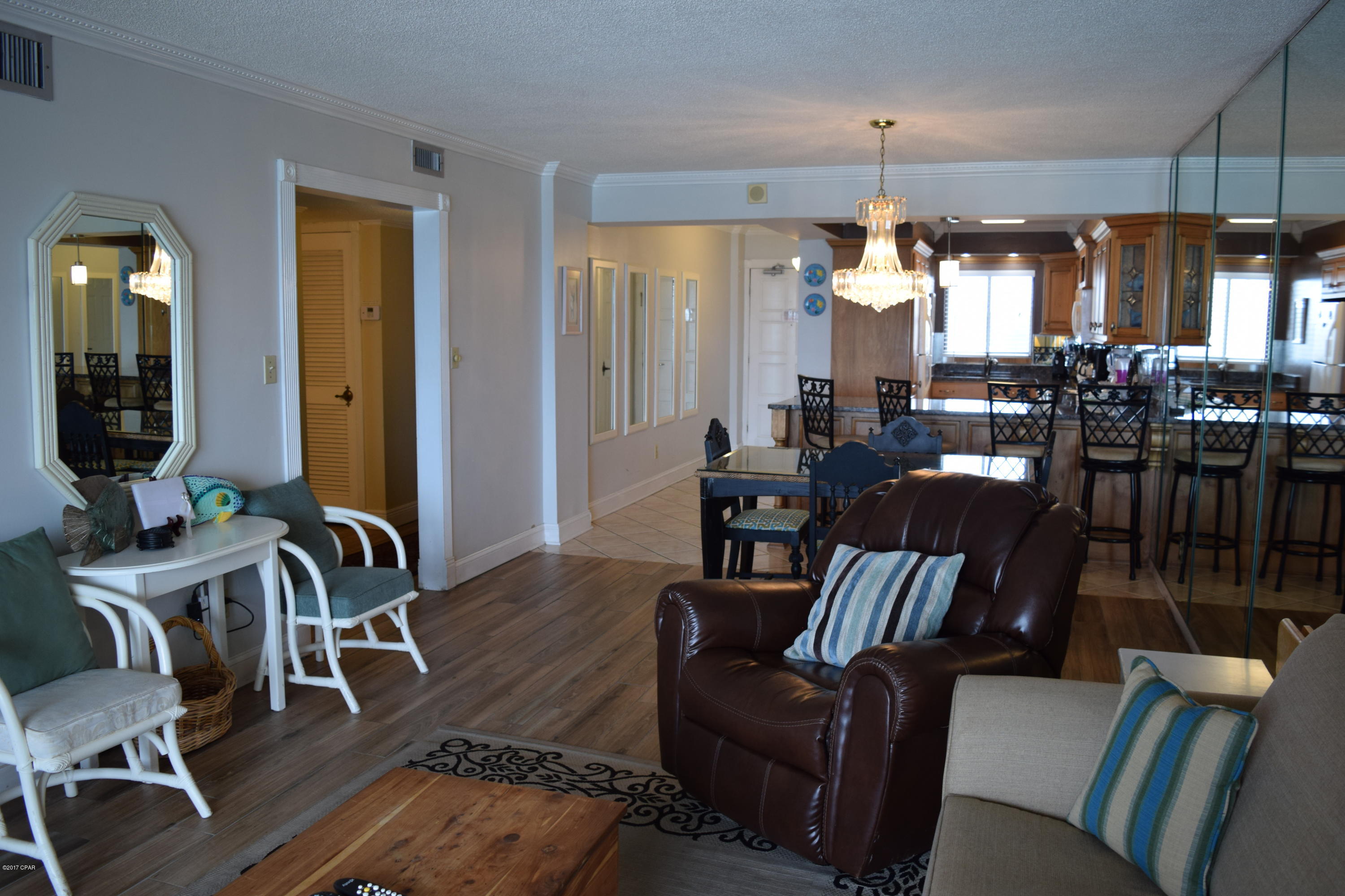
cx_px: 672
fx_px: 1009
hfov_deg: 67.4
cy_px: 448
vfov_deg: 47.9
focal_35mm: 27
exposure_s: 1/80
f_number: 4.5
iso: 400
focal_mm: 18
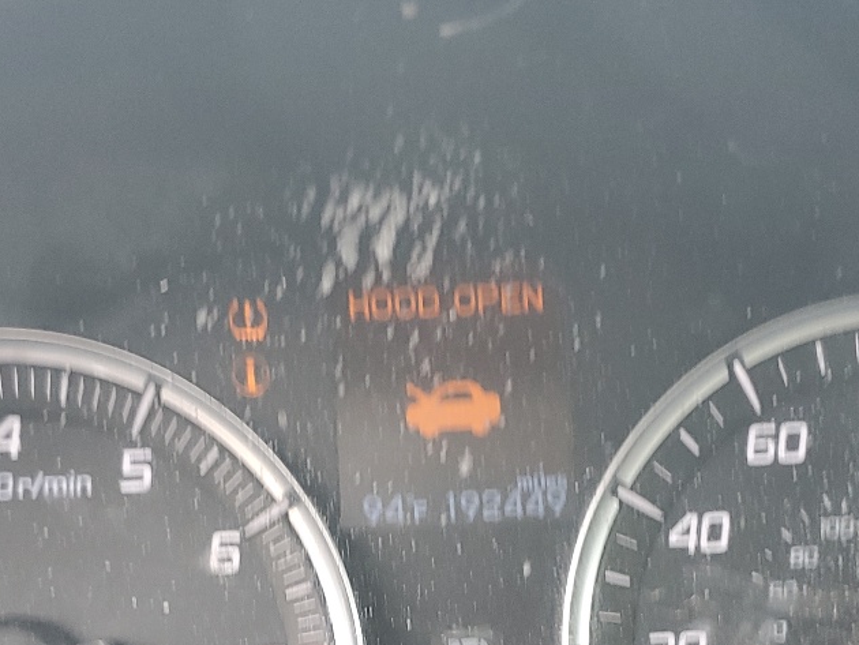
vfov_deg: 21.2
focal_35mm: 66
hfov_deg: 29.4
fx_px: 1638
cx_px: 457
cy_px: 698
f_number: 1.5
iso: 78
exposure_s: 1/120
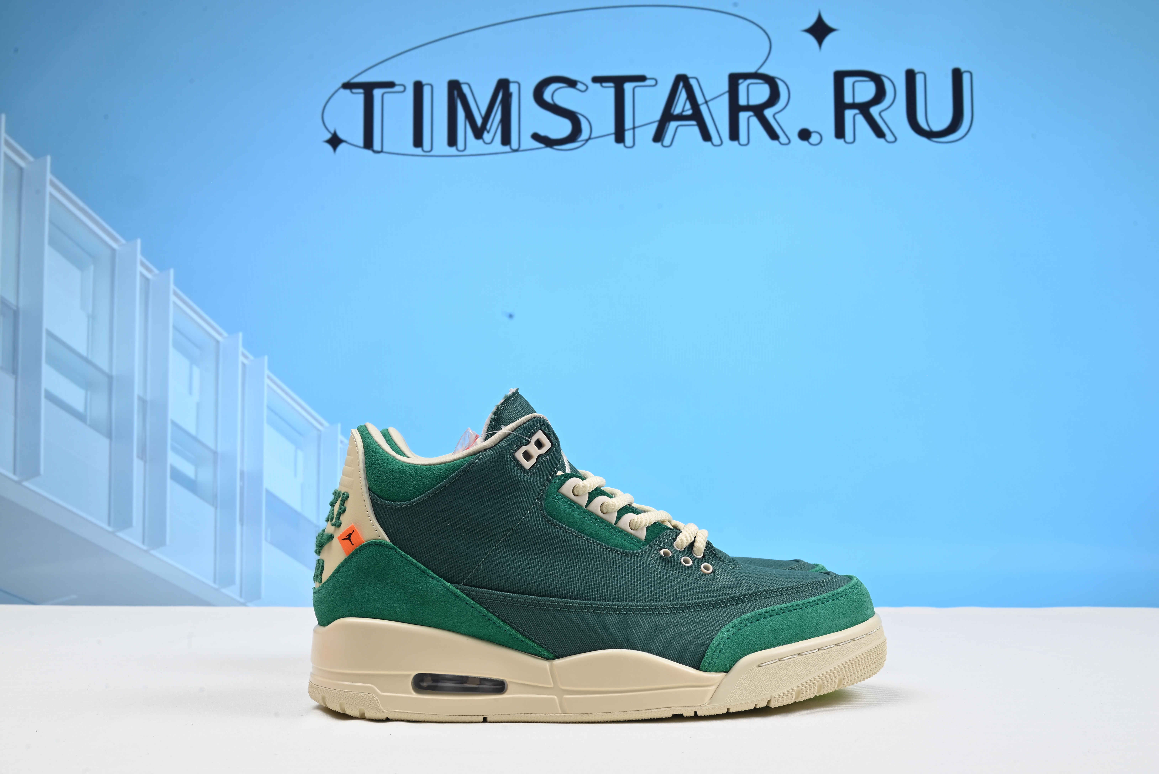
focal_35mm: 40
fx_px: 1288
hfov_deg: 48.4
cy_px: 387
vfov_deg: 33.4
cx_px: 580
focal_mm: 40
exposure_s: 1/2.5
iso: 100
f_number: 16
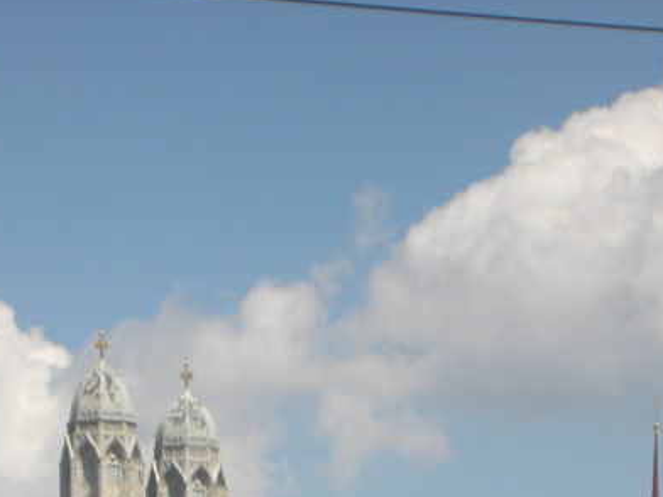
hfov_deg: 7.2
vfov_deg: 5.4
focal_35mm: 274
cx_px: 274
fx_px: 5248
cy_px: 639
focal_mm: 17.4
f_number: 5.4
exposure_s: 1/319
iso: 50
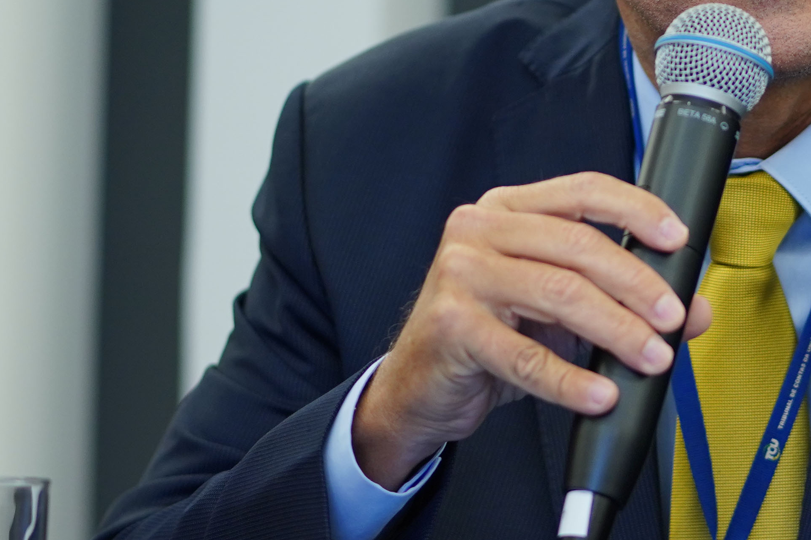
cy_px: 232
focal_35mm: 266
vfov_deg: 5.2
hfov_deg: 7.7
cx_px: 723
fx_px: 5992
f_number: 1.8
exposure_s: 1/160
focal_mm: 85
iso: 500
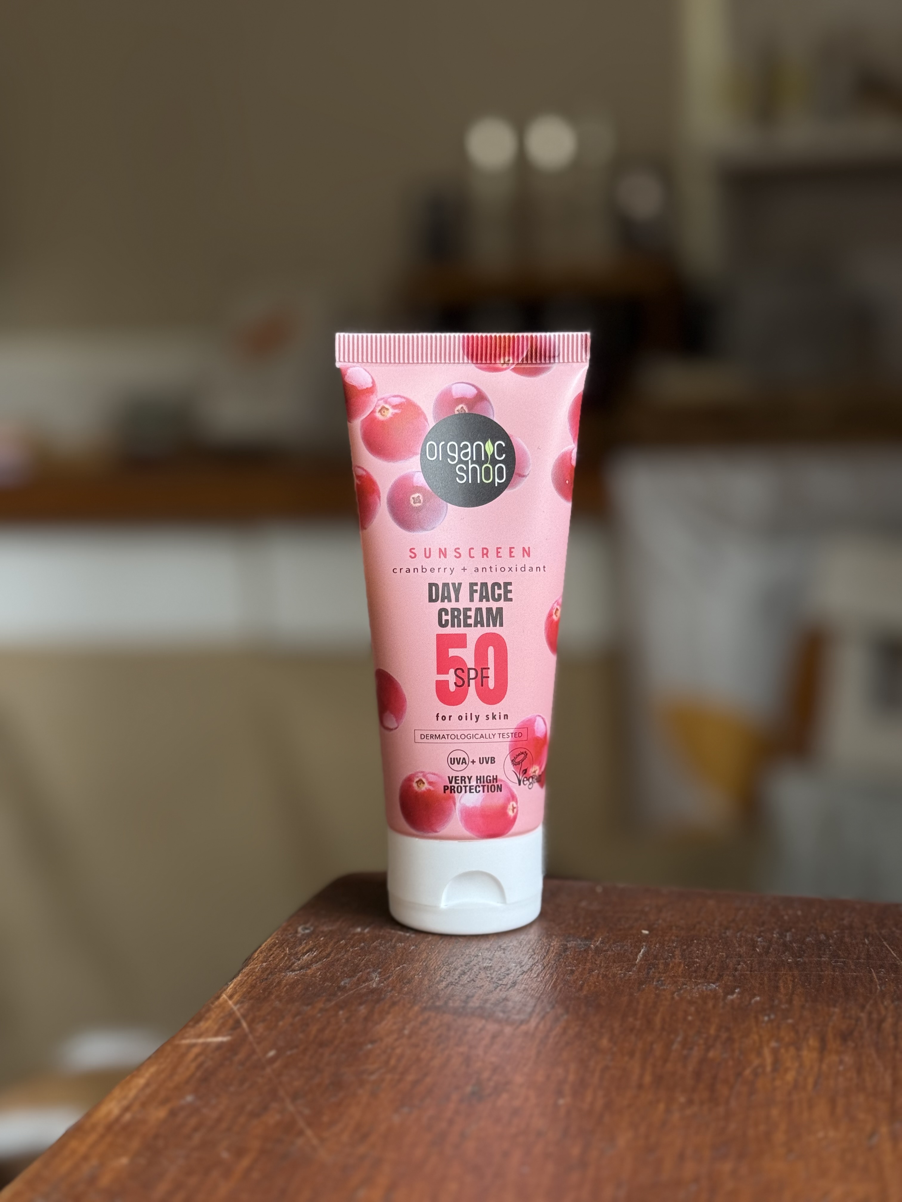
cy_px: 601
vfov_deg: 39.7
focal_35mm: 48
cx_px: 451
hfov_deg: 30.3
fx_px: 1668
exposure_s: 1/121
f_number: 1.78
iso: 80
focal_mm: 6.76
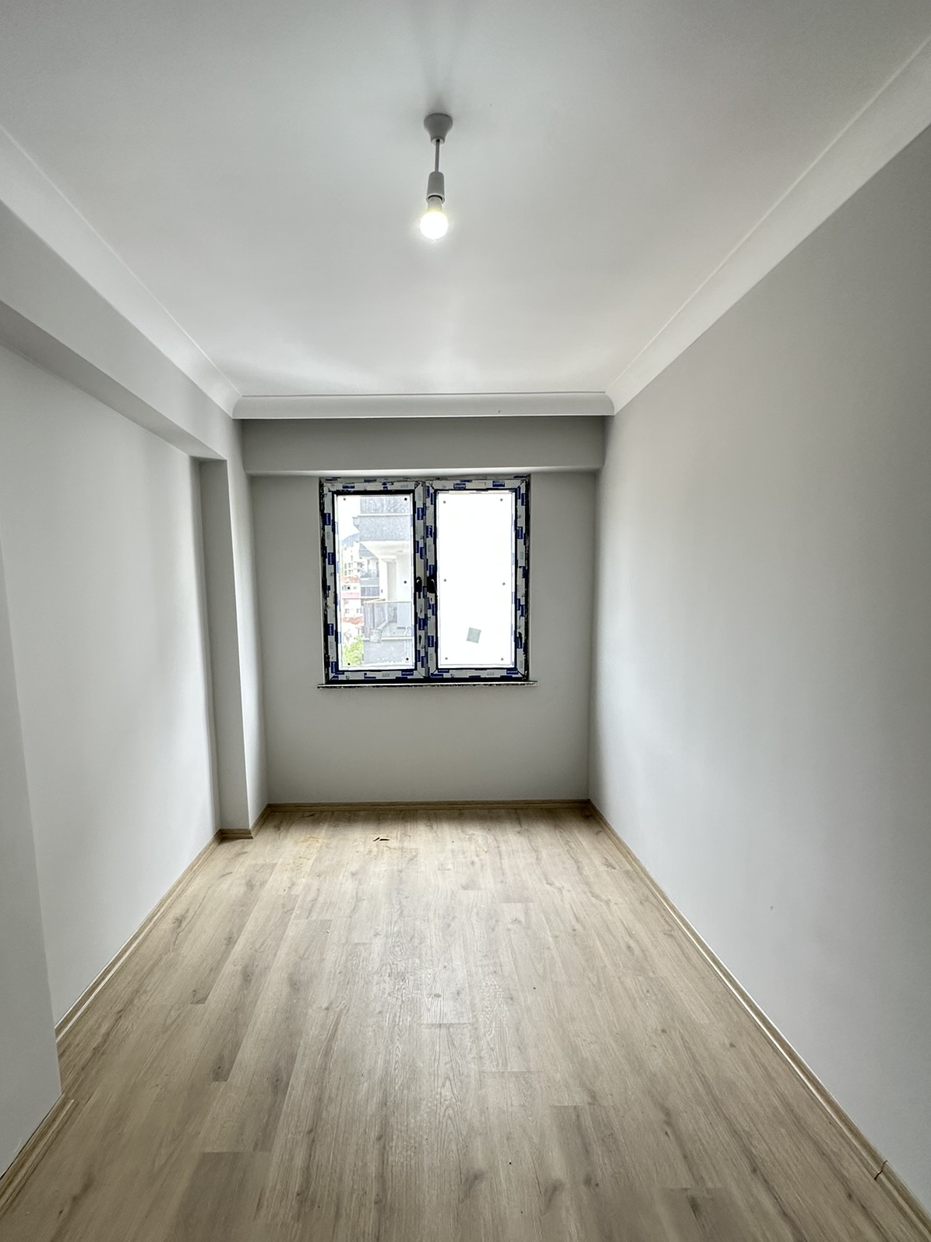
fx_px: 645
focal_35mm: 18
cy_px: 673
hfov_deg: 71.4
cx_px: 419
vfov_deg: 87.6
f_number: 2.2
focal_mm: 2.22
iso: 125
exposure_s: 1/99
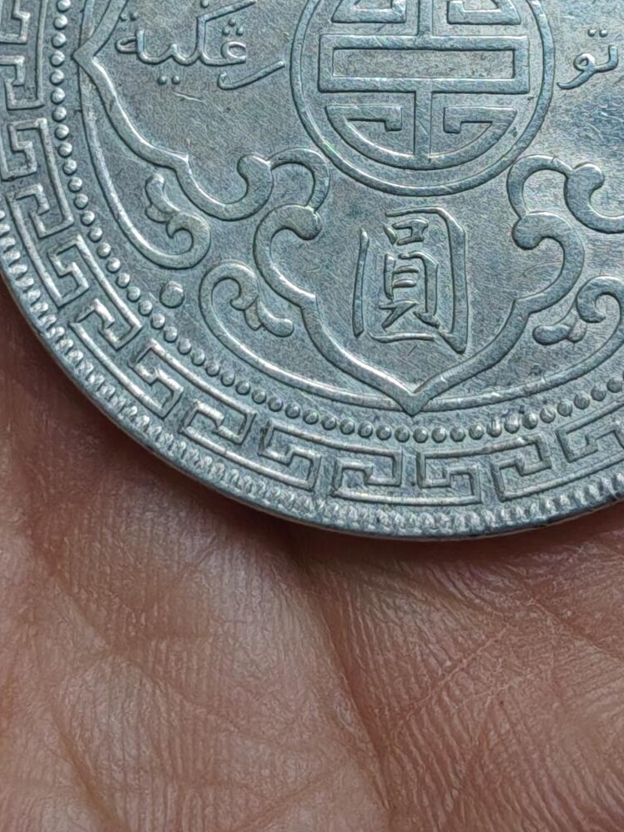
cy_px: 122
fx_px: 2212
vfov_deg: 21.0
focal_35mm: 92
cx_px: 382
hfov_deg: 16.0
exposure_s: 1/100
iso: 551
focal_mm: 4.84
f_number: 1.88
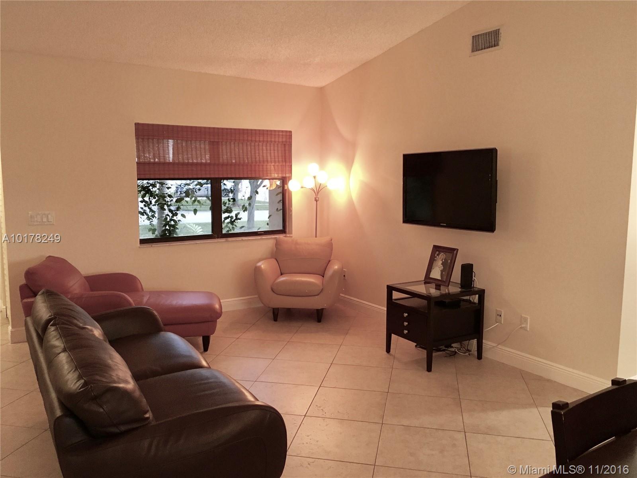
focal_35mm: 29
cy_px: 239
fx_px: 534
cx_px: 318
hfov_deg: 61.7
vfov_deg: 48.2
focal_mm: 4.15
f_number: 2.2
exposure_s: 1/30
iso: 125
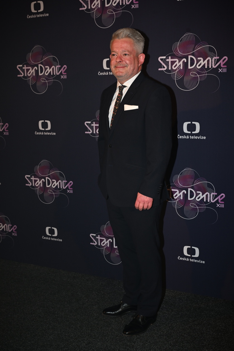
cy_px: 176
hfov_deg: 31.2
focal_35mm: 43
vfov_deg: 45.4
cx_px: 117
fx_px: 419
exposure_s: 1/125
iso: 800
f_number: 5.6
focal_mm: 43
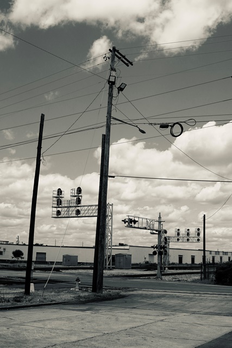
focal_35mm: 42
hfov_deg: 31.9
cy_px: 174
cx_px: 116
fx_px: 406
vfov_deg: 46.4
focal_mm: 28
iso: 400
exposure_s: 1/2500
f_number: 9
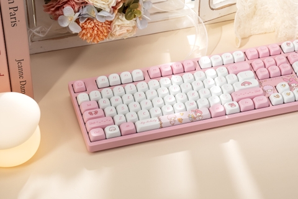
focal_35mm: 105
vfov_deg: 13.0
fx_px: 869
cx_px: 149
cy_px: 100
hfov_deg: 19.5
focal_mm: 70
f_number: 8
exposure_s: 1/160
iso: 640
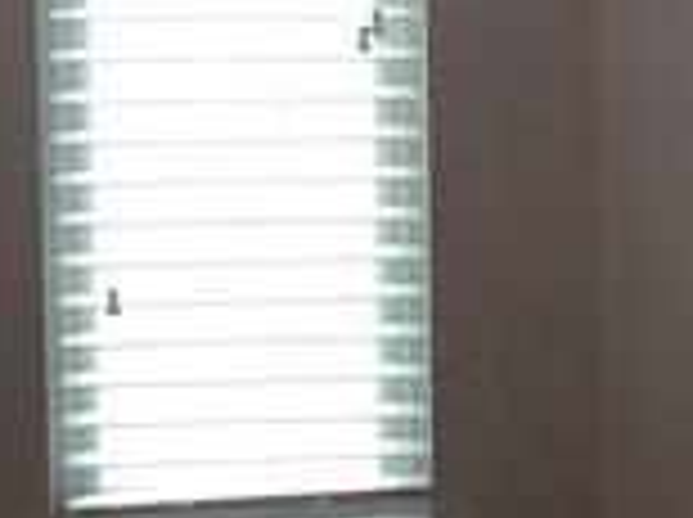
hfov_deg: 10.1
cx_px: 914
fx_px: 3858
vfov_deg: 7.7
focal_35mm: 193
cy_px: 243
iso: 40
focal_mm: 4.15
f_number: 2.2
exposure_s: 1/30
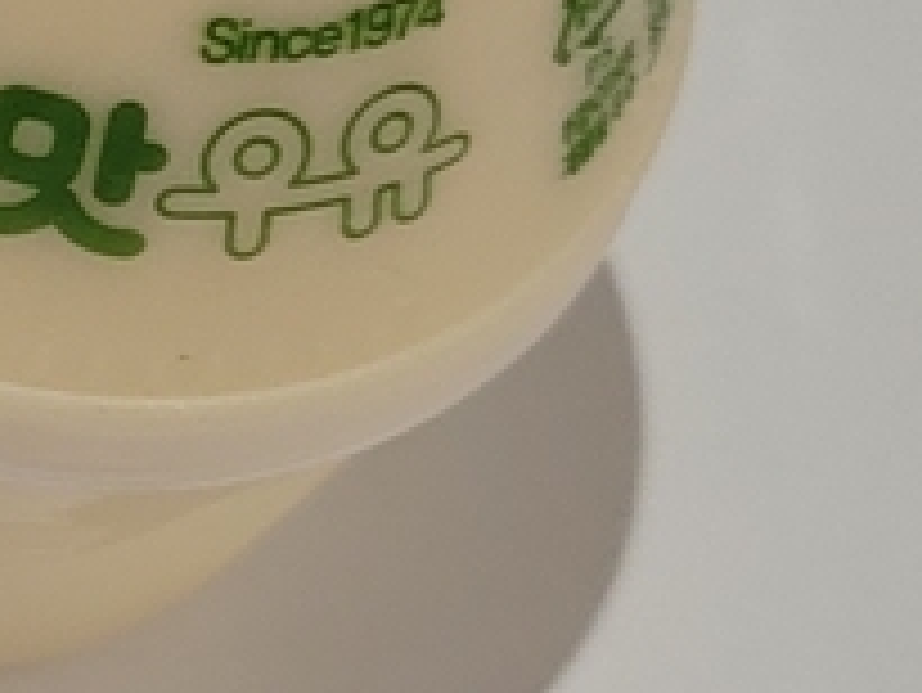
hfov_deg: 11.8
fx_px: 3891
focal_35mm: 146
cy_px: 189
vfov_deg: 10.2
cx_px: -1025
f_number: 1.8
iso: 320
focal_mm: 7
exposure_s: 1/120
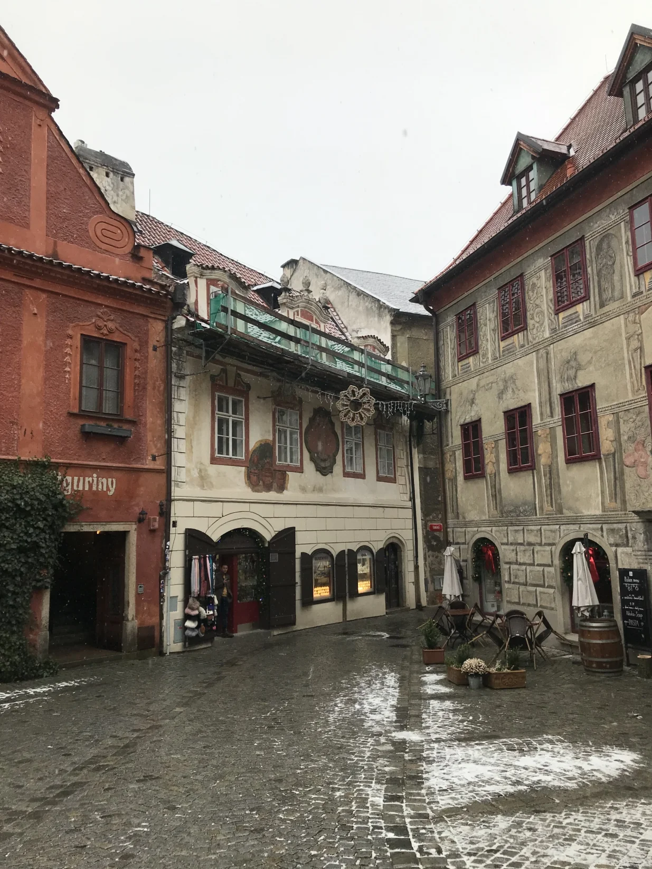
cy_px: 434
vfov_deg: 63.4
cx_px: 326
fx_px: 703
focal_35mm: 28
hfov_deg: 49.7
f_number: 1.8
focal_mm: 3.99
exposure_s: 1/523
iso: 20
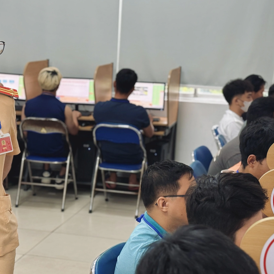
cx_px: 120
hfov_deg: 21.6
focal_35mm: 80
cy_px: 148
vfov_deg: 21.6
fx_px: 716
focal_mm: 6.76
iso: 50
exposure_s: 1/50
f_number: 1.78
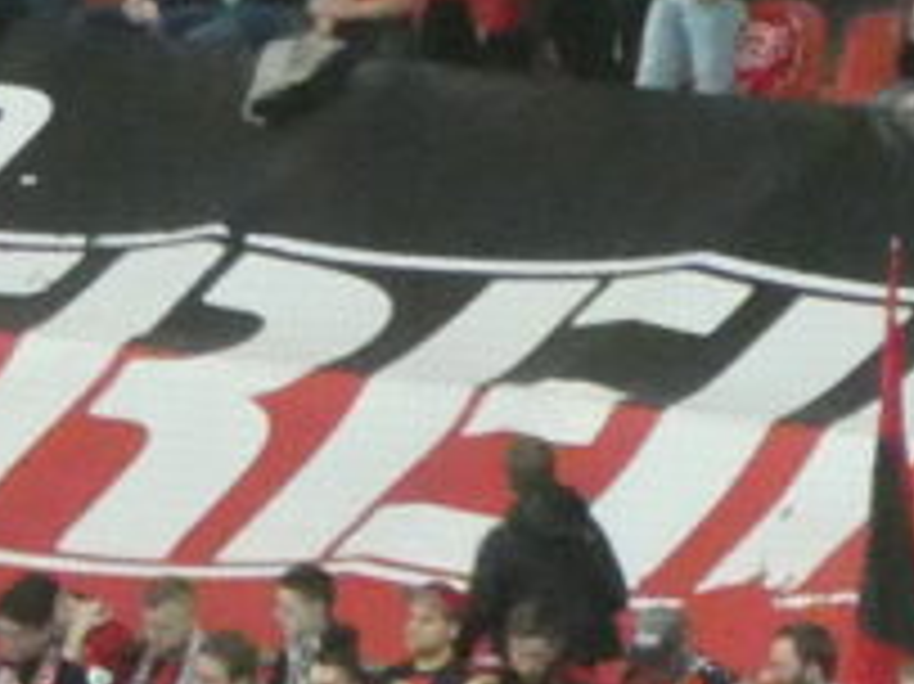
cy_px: 1098
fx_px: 25834
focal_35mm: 979
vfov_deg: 1.5
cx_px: -1283
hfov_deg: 2.0
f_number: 5.2
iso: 1250
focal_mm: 22.3
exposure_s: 1/80
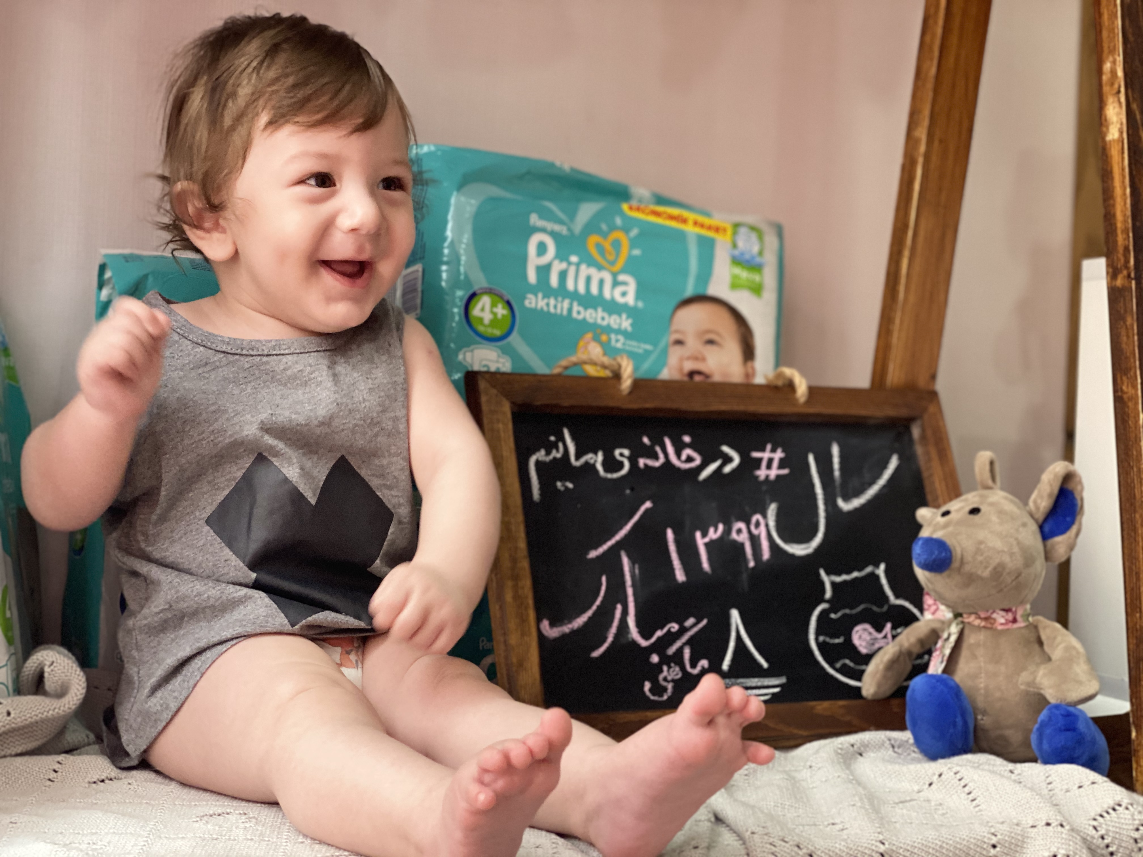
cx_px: 572
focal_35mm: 52
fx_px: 1717
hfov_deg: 36.8
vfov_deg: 28.0
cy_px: 428
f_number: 2
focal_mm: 6
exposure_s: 1/63
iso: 250
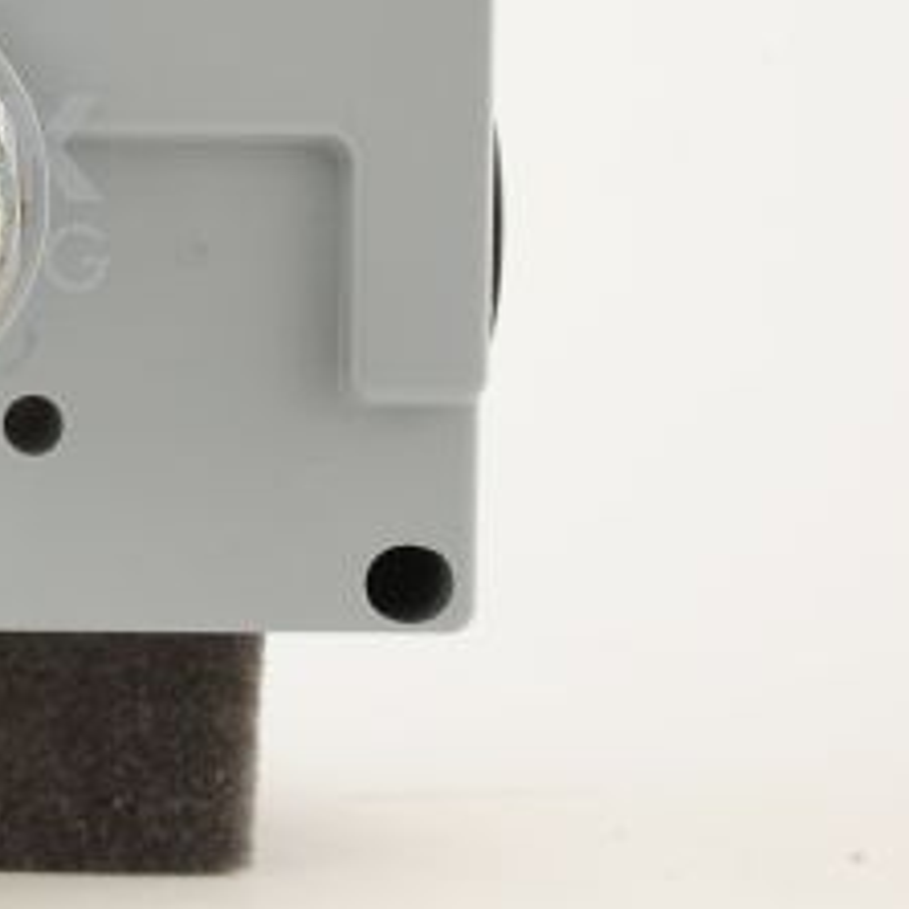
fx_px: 3387
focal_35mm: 114
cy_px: 194
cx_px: -298
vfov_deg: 15.2
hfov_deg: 14.6
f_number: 11
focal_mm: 50
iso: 1600
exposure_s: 1/125
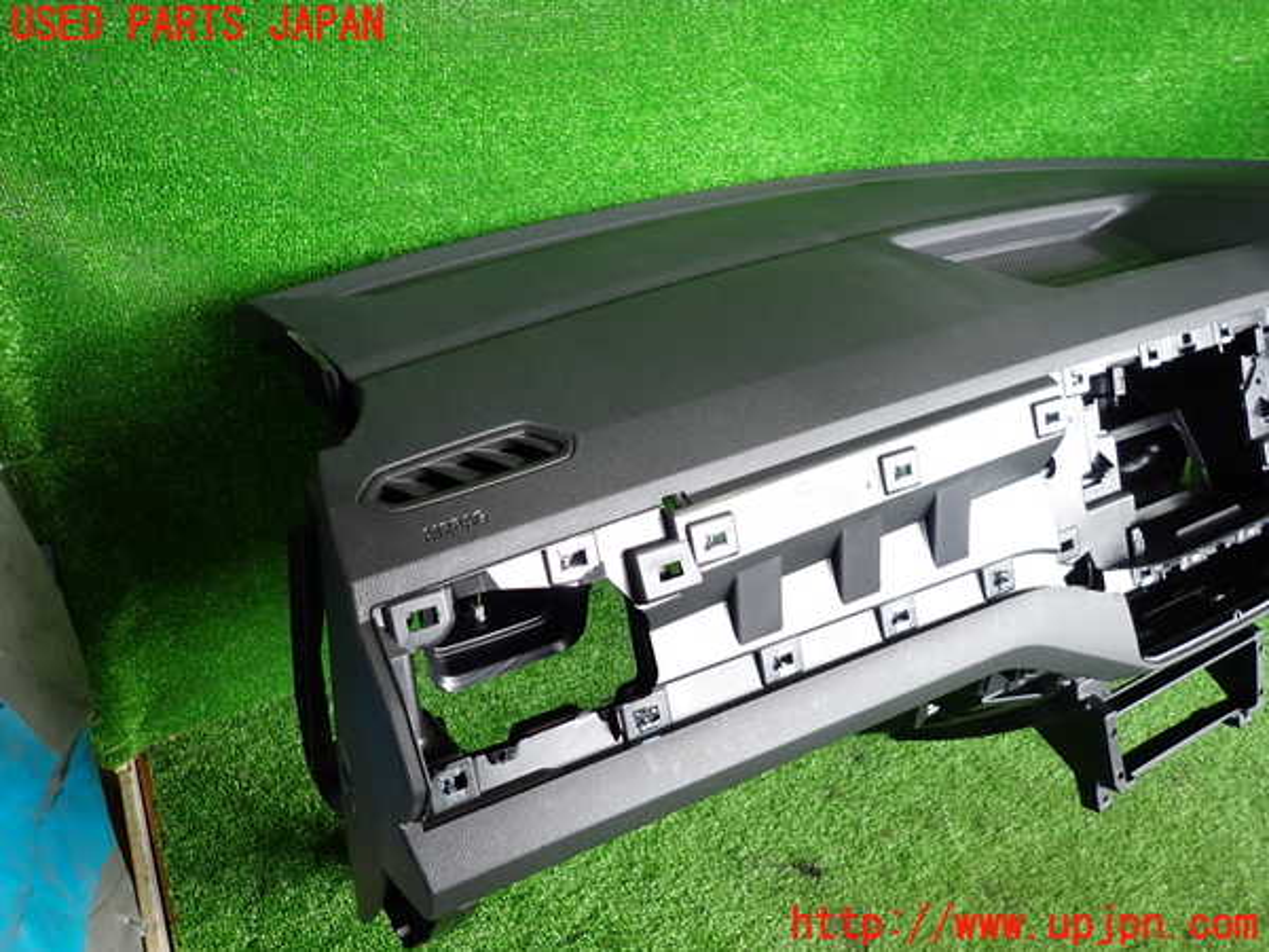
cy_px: 476
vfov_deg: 54.9
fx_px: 916
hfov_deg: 69.4
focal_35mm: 25
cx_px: 634
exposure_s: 1/80
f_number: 2
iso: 200
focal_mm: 4.5
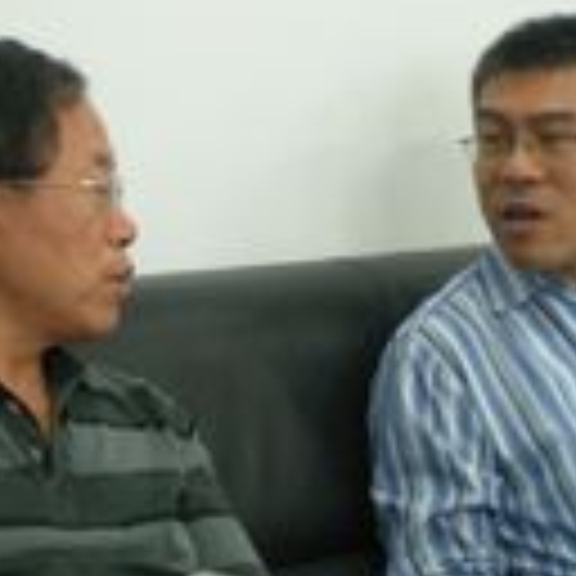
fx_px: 2071
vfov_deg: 15.8
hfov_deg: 15.8
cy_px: 331
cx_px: 333
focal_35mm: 110
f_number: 3.1
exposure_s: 1/18.4
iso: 200
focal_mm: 6.3
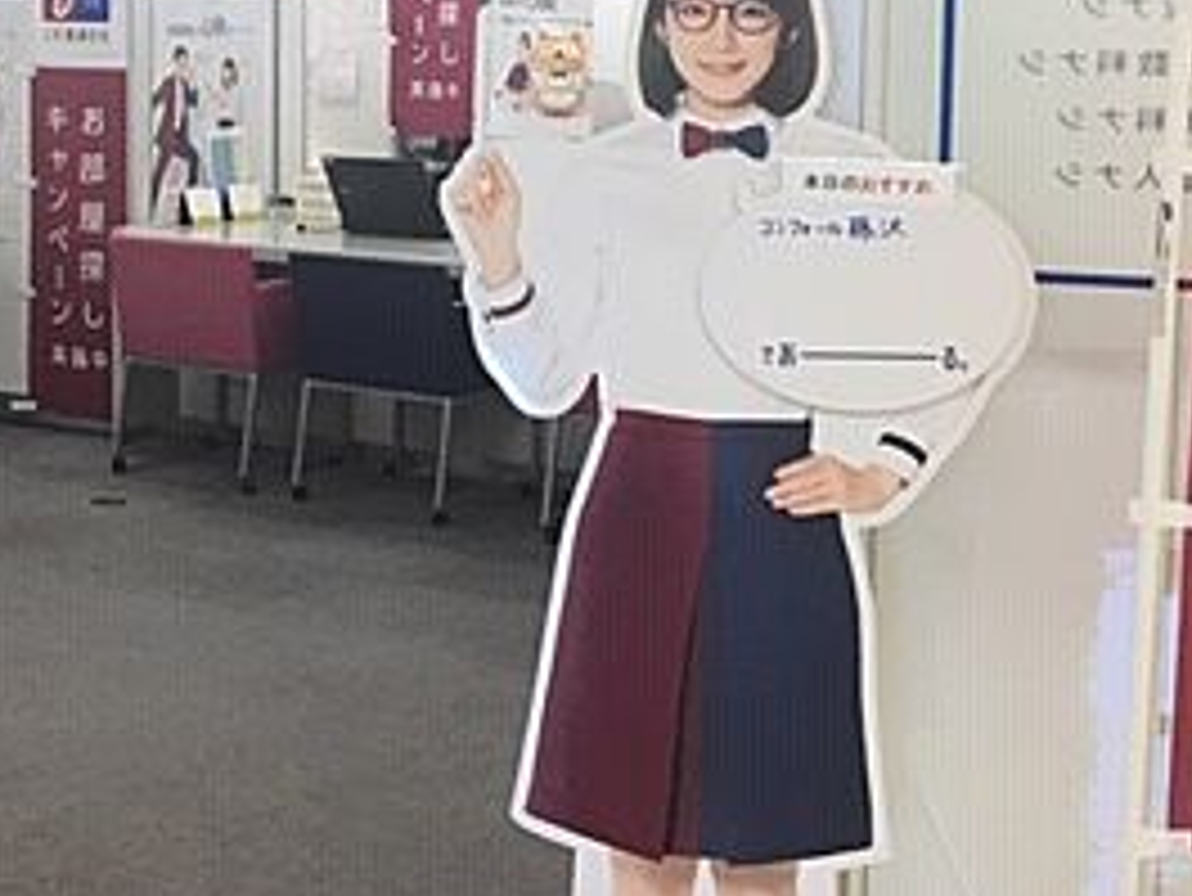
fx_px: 2412
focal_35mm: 70
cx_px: 342
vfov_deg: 20.9
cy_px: 230
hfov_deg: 27.5
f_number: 2.2
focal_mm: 4.15
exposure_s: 1/30
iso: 25
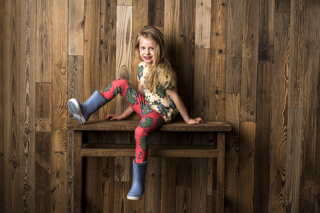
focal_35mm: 85
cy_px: 106
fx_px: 755
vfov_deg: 16.1
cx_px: 160
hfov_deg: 23.9
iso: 100
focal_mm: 85
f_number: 5.6
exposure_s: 1/200
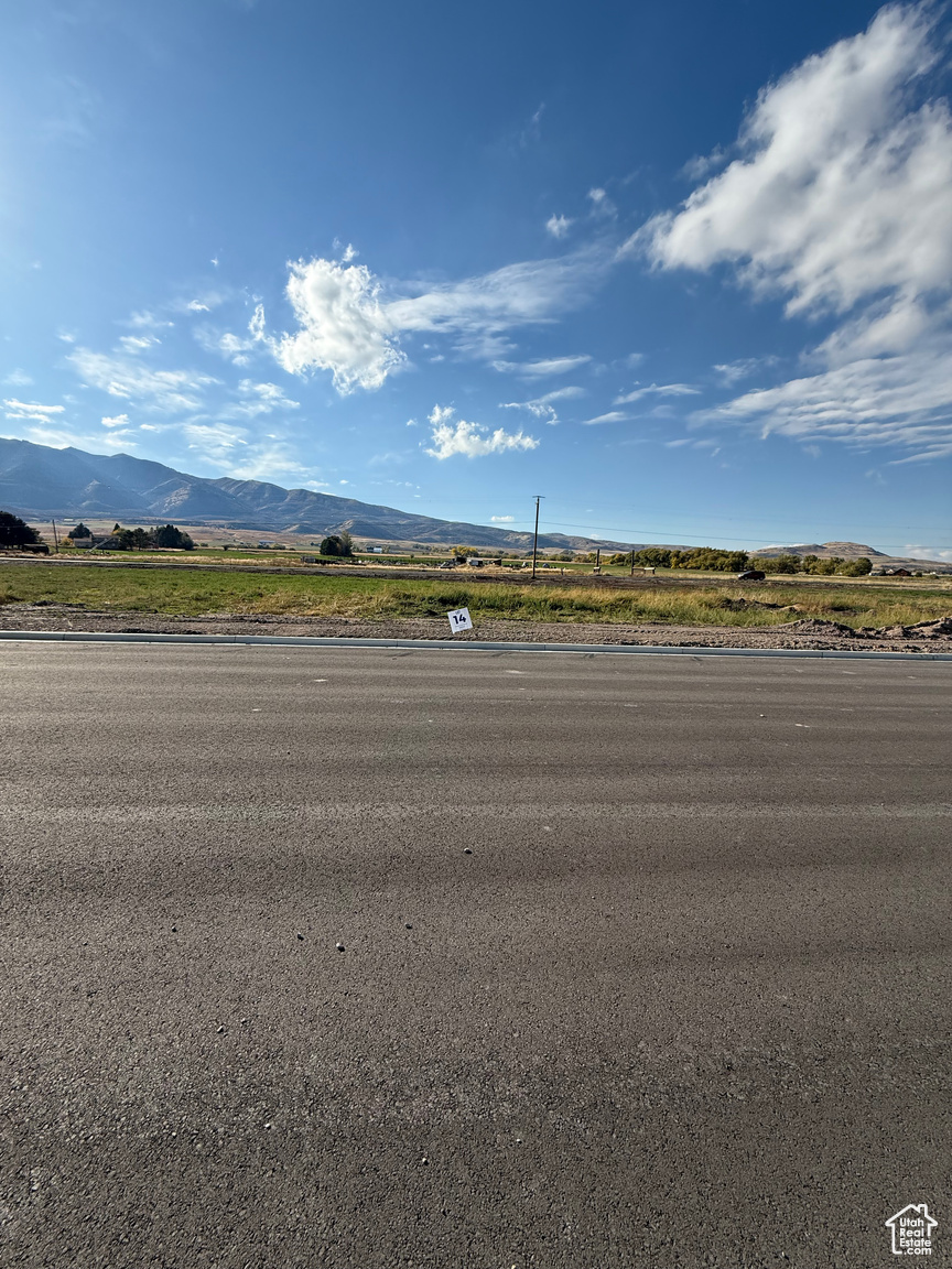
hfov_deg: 85.7
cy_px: 634
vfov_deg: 102.1
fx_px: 513
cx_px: 476
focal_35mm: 14
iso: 50
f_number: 2.2
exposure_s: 1/2976
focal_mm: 2.22
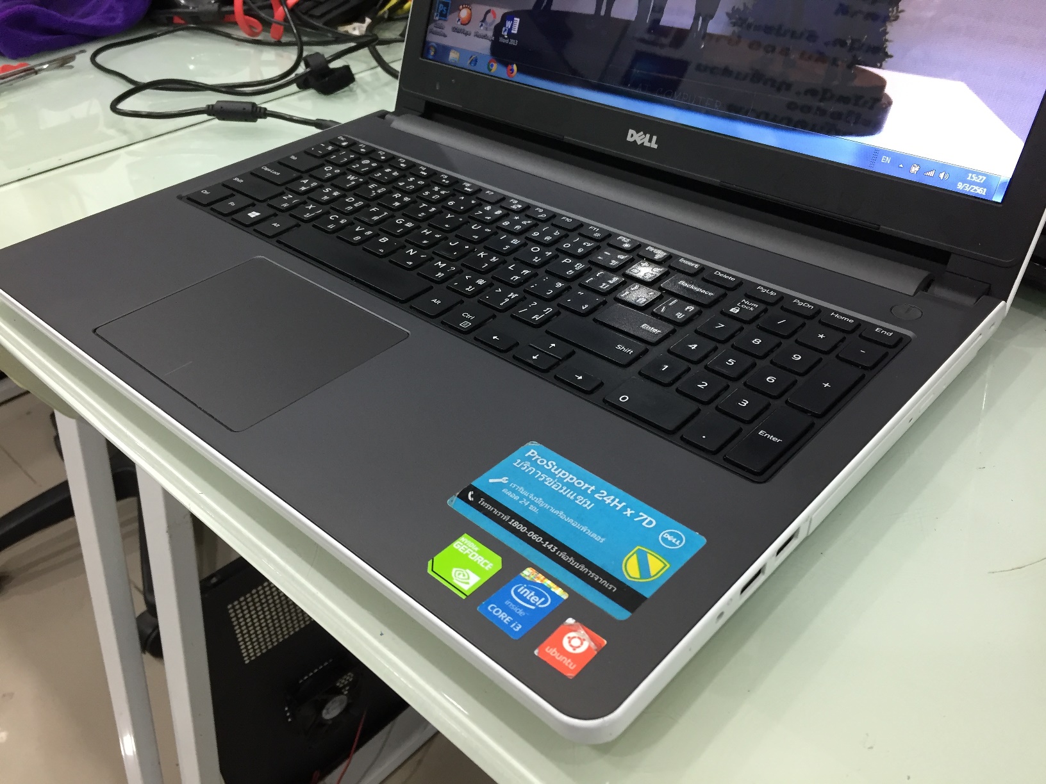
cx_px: 523
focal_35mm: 29
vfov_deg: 48.2
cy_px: 392
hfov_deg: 61.7
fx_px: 876
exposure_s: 1/33
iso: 125
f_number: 2.2
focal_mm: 4.15
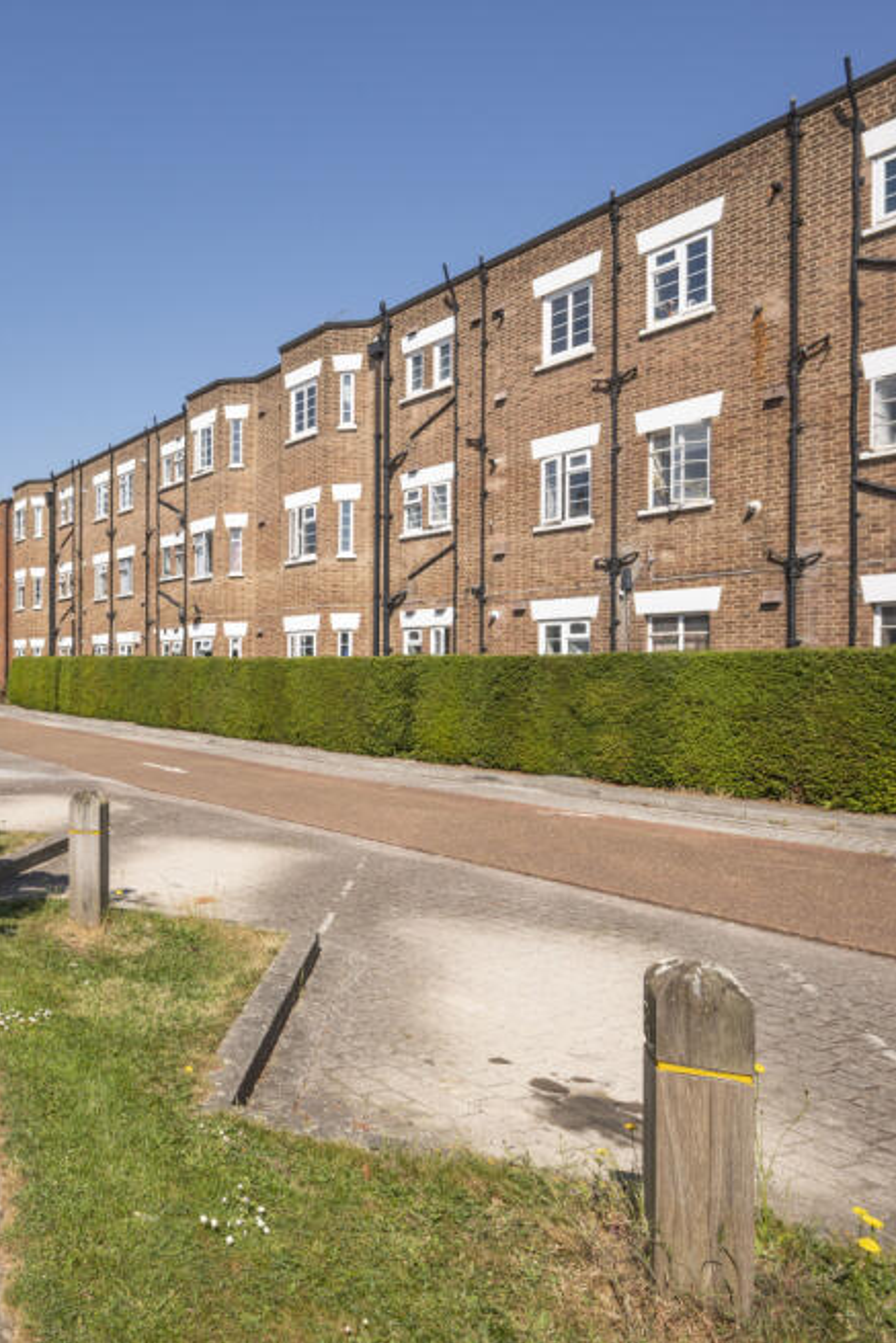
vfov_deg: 71.5
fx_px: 933
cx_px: -21
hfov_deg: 43.2
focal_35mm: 25
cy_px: 665
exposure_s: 1/500
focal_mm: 16
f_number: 8
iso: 200
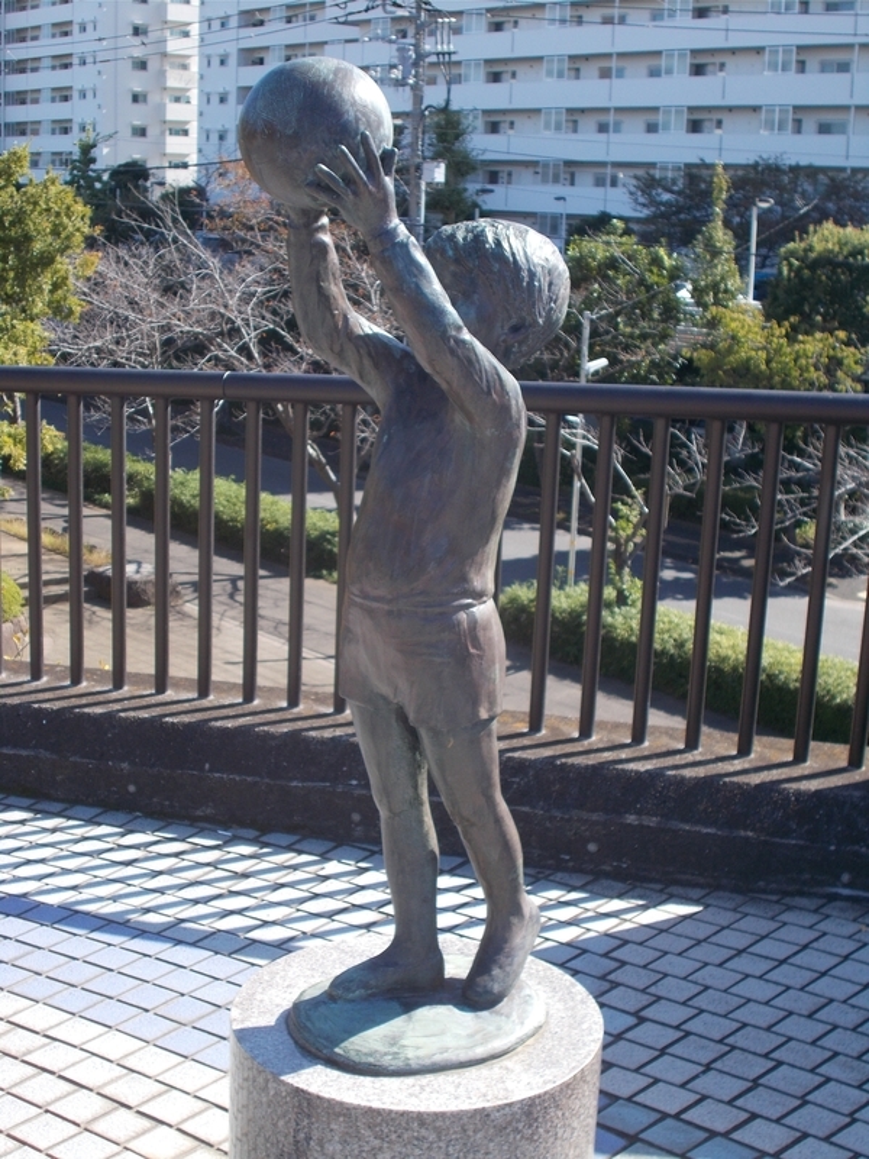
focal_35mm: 50
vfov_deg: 38.2
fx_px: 1674
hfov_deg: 29.1
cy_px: 580
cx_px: 434
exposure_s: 1/250
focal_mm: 9
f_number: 4.5
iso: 100
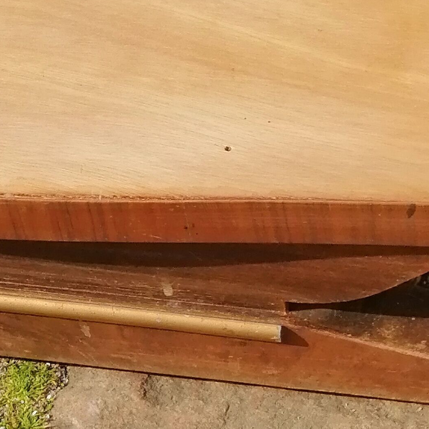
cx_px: -66
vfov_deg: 12.7
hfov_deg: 12.5
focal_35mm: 137
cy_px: 55
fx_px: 1921
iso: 50
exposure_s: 1/966
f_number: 1.8
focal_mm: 3.95
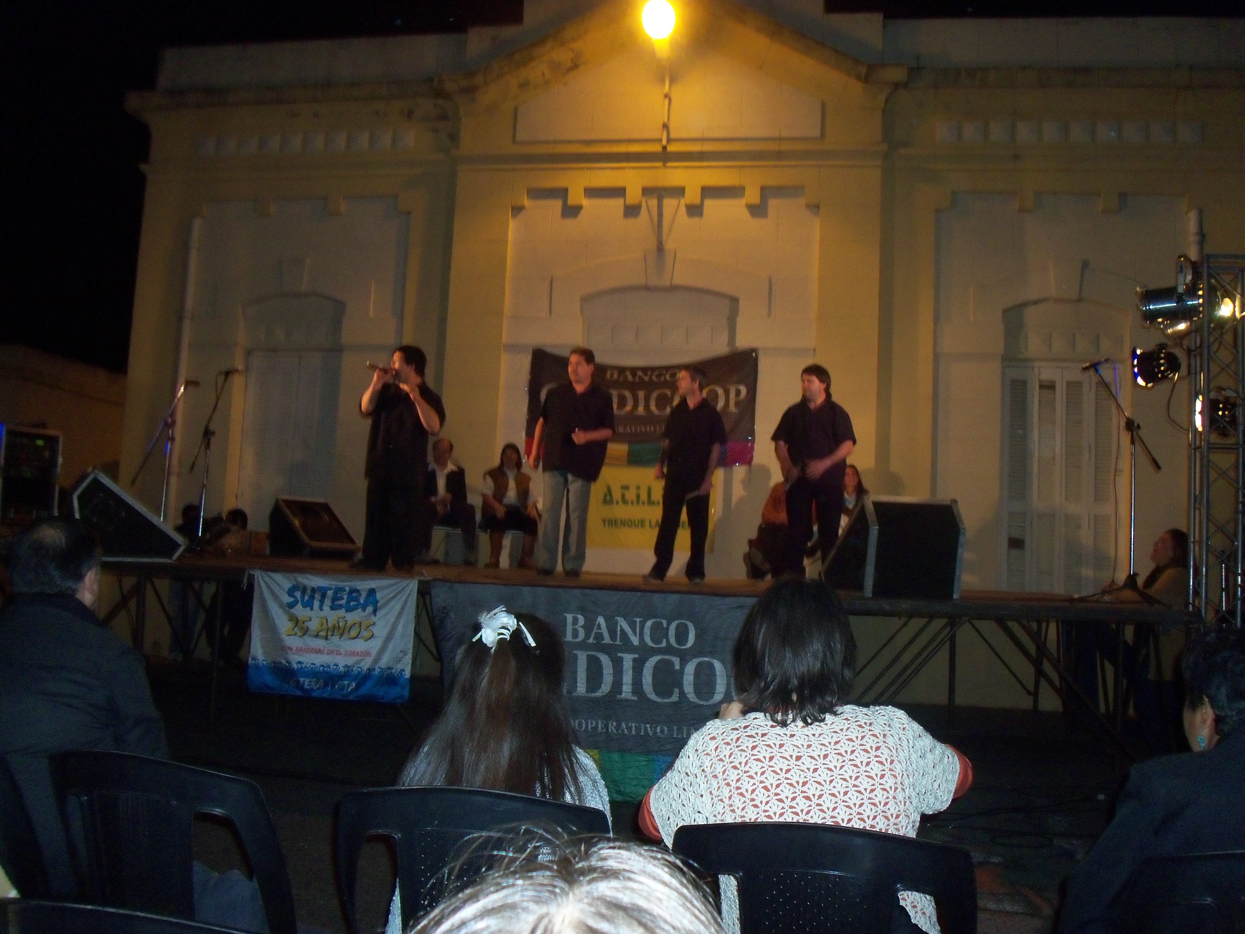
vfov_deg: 41.8
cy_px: 467
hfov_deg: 54.0
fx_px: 1223
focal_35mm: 34
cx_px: 622
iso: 250
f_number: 2.9
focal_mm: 5.7
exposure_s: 1/30
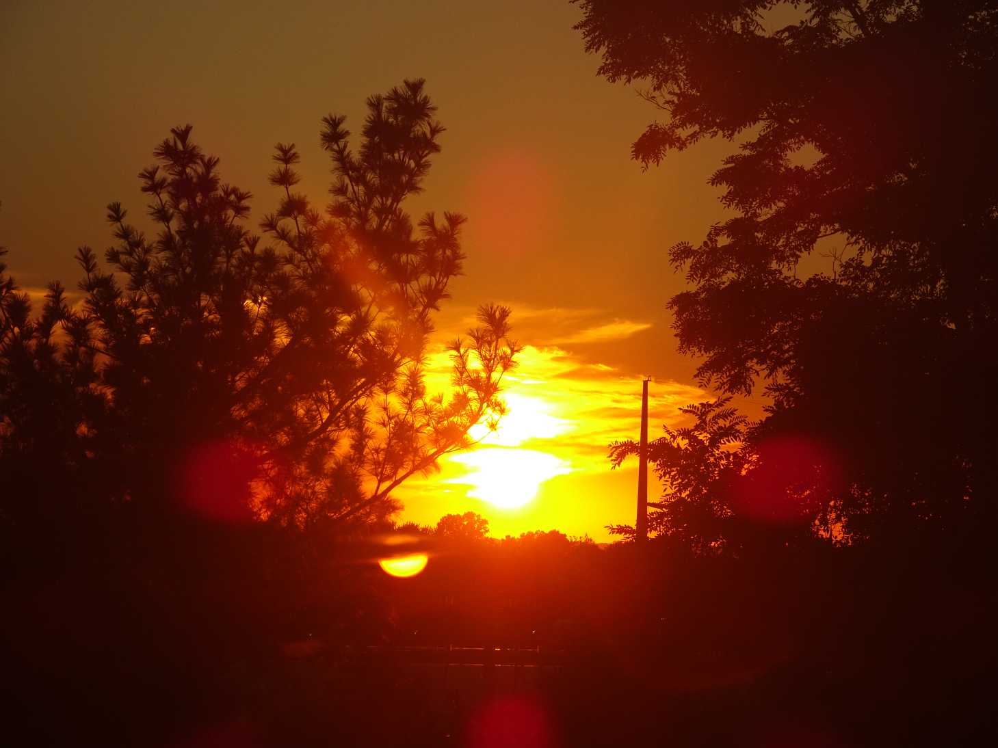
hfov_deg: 11.4
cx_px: 499
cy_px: 374
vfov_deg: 8.6
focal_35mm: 173
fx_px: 4987
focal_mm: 29.57
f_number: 5.6
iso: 80
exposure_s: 1/320
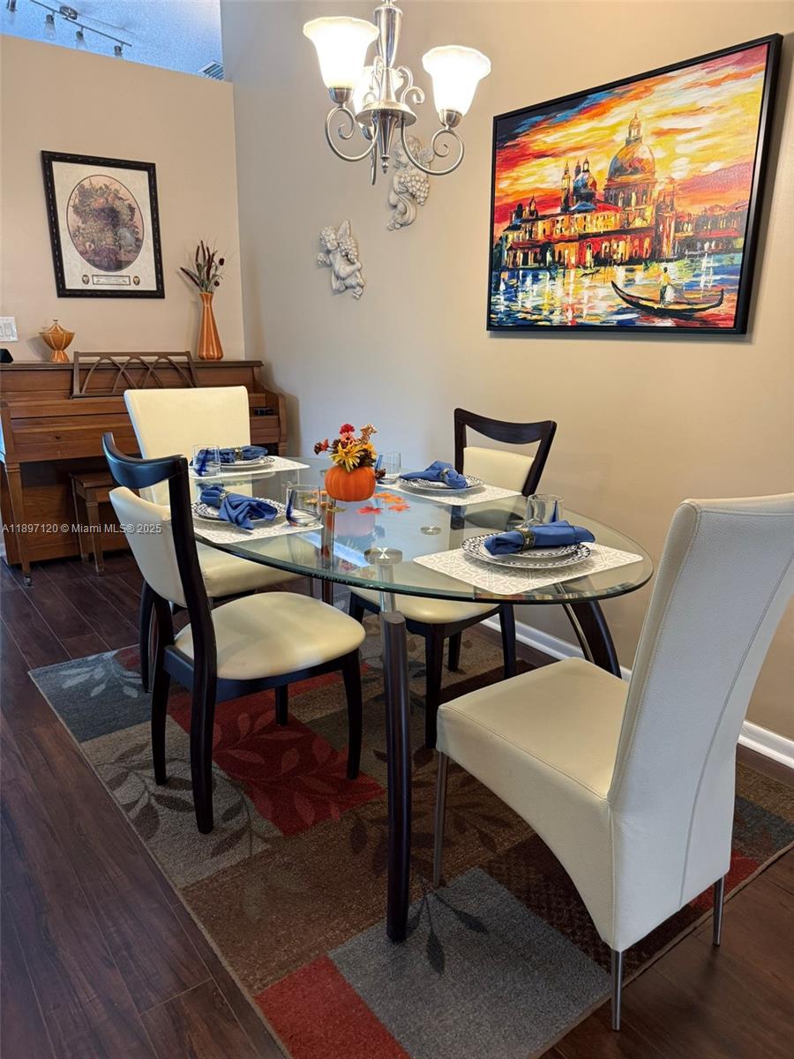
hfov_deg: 56.8
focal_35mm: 24
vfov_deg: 71.6
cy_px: 530
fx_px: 734
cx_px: 397
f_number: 1.78
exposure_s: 1/60
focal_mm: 6.76
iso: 320
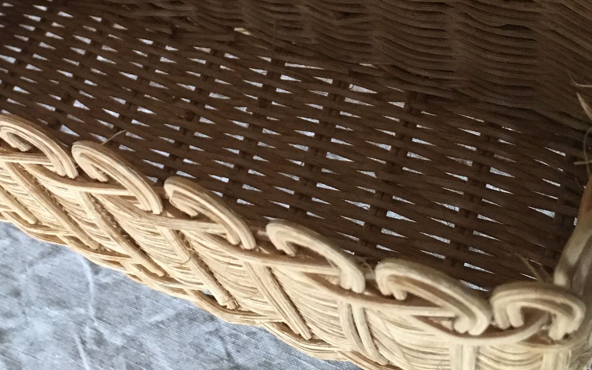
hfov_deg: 35.4
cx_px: 206
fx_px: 920
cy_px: -26
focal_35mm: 57
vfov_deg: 21.7
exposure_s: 1/17
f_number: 2.2
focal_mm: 4.15
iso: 320
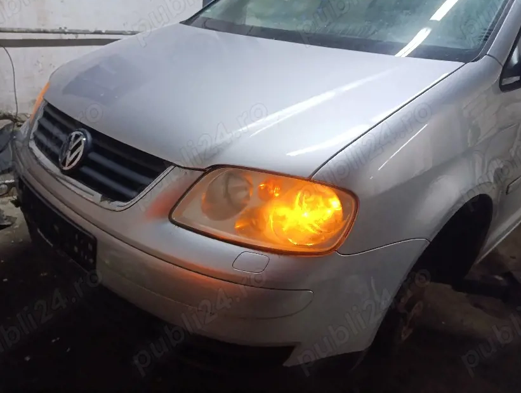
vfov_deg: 49.6
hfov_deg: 63.3
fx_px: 422
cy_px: 160
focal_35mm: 28
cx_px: 241
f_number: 1.6
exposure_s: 1/50
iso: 800
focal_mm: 6.14
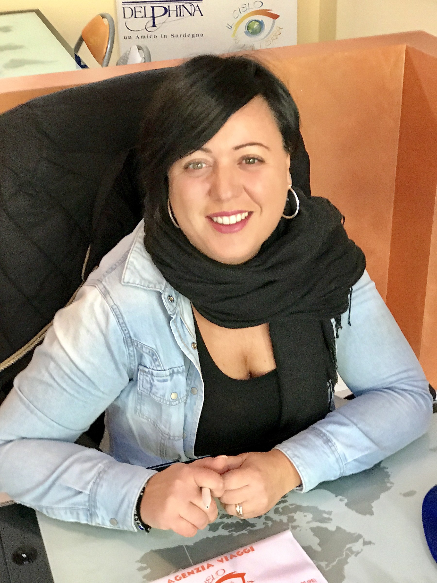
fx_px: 959
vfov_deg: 33.8
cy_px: 292
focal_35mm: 57
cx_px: 218
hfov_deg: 25.7
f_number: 2.8
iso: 320
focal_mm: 6.6
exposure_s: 1/50
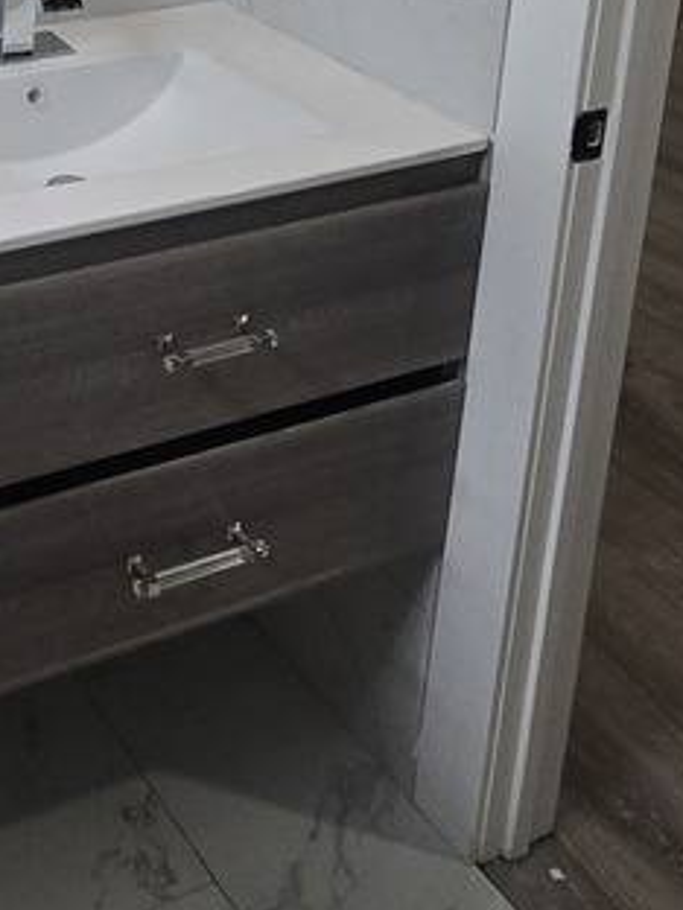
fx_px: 1184
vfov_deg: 34.2
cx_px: -152
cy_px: -169
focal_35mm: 45
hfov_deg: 27.9
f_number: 2.2
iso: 50
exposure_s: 1/120
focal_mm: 2.2
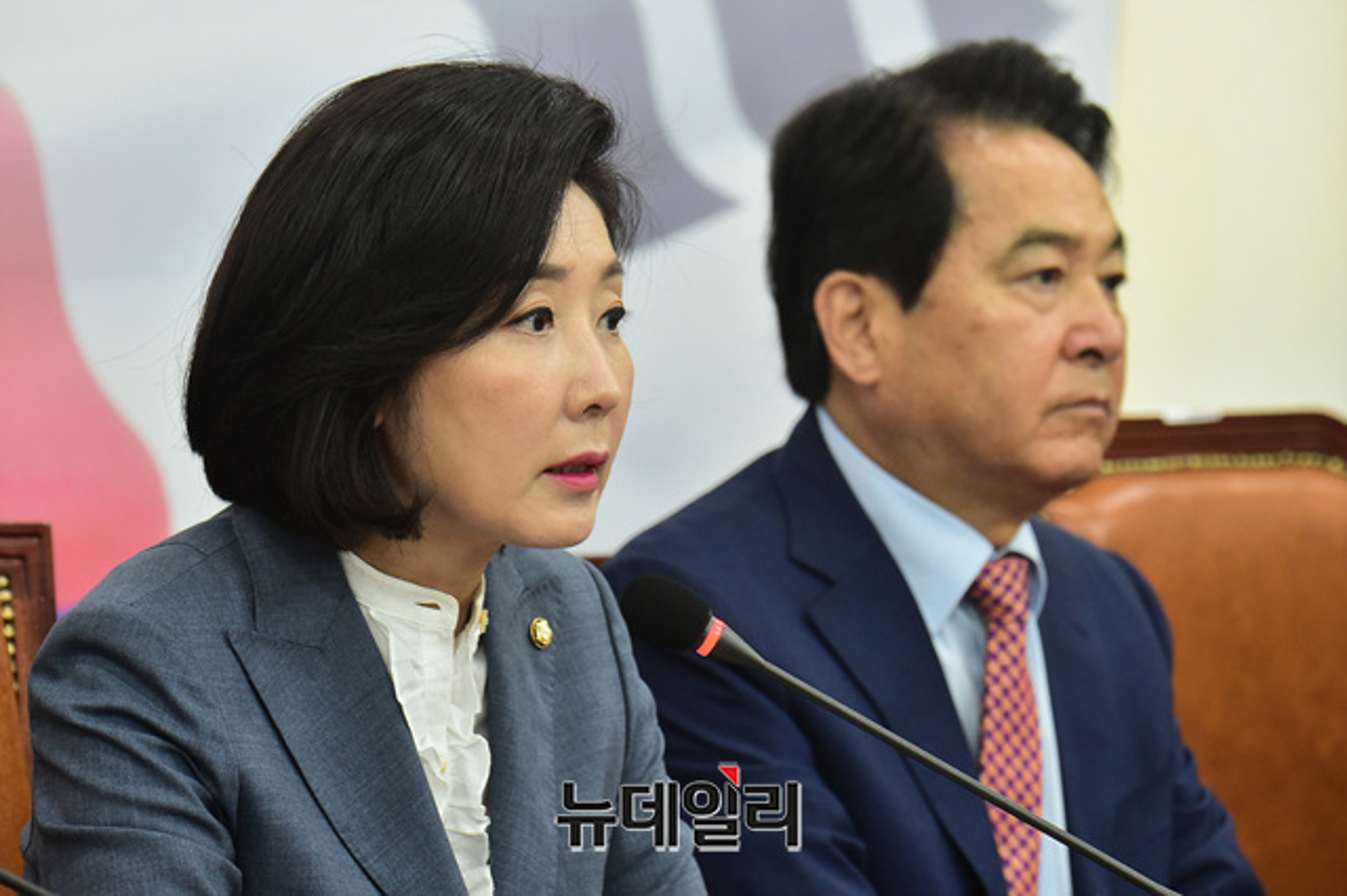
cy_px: 448
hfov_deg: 8.2
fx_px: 9349
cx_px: 674
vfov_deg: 5.5
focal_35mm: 250
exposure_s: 1/200
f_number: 8
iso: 4000
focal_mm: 250
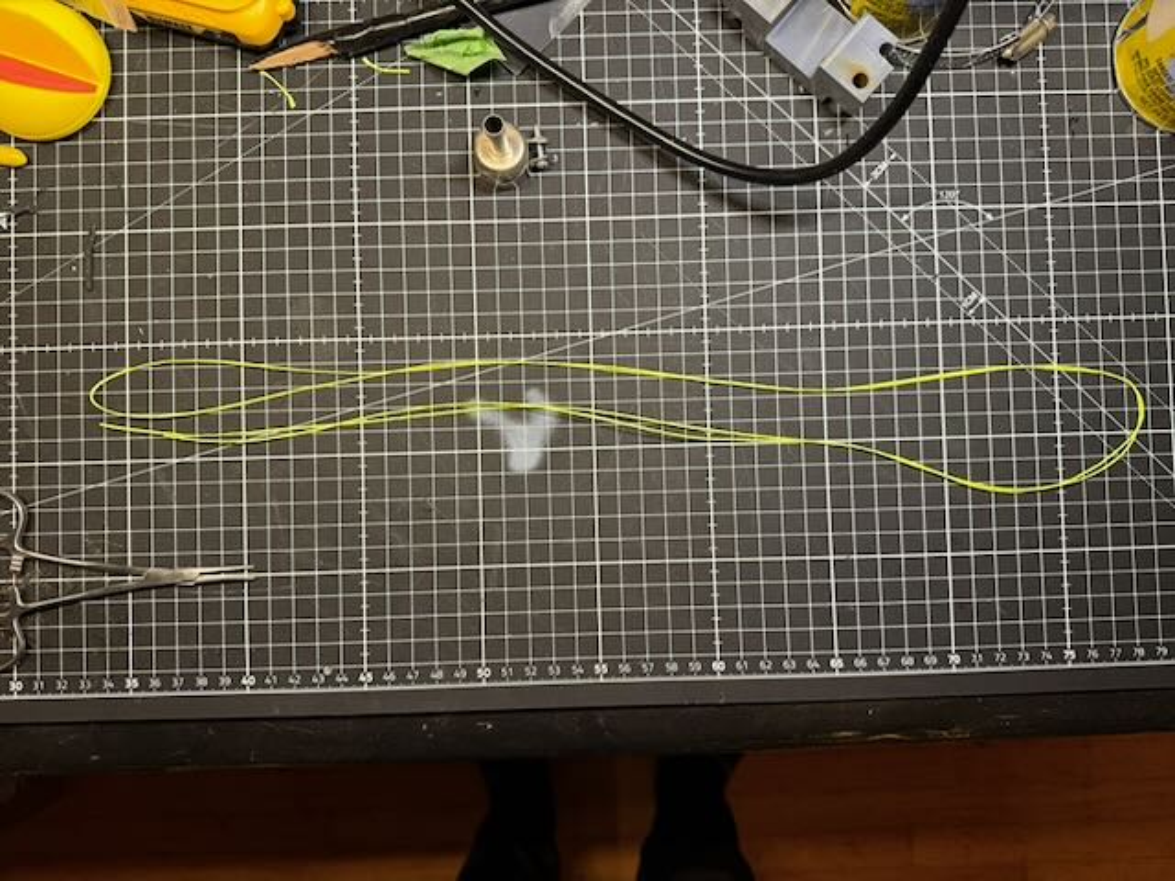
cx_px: 588
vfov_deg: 56.8
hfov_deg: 71.6
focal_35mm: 24
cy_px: 440
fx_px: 815
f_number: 1.78
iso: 320
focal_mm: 6.76
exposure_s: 1/60
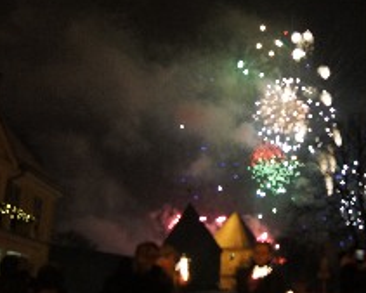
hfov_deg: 37.6
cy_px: 123
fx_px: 520
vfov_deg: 31.4
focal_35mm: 48
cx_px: 284
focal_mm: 18
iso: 800
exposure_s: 1/25
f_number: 3.5
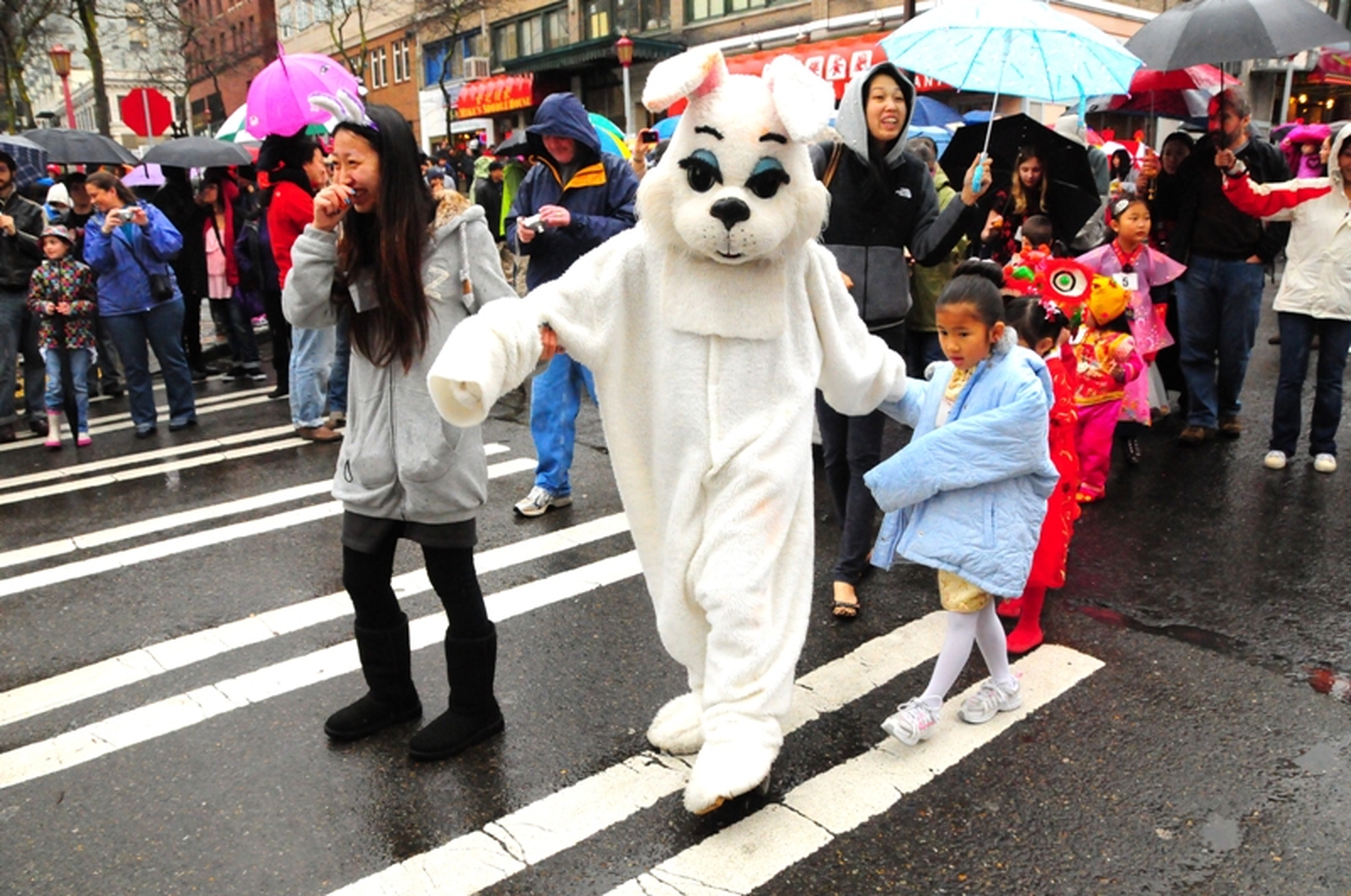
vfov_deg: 47.8
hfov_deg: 67.5
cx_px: 676
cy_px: 448
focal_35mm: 27
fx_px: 1012
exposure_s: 1/640
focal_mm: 18
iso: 3200
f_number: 6.3
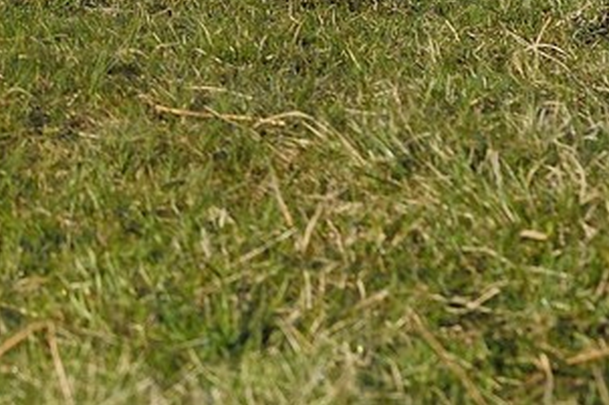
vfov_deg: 1.3
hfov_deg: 1.9
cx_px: -667
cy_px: -659
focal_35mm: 1059
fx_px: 17904
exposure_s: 1/500
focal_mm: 200
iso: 200
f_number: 8
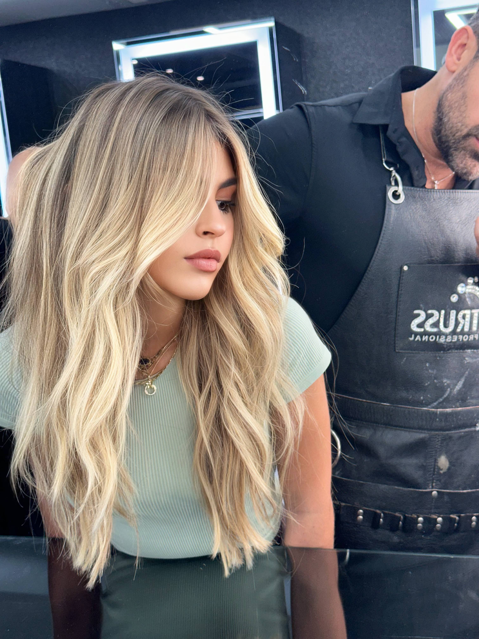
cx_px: 240
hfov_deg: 30.3
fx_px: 886
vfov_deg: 39.7
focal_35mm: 48
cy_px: 320
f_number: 1.78
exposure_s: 1/120
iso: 80
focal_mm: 6.86
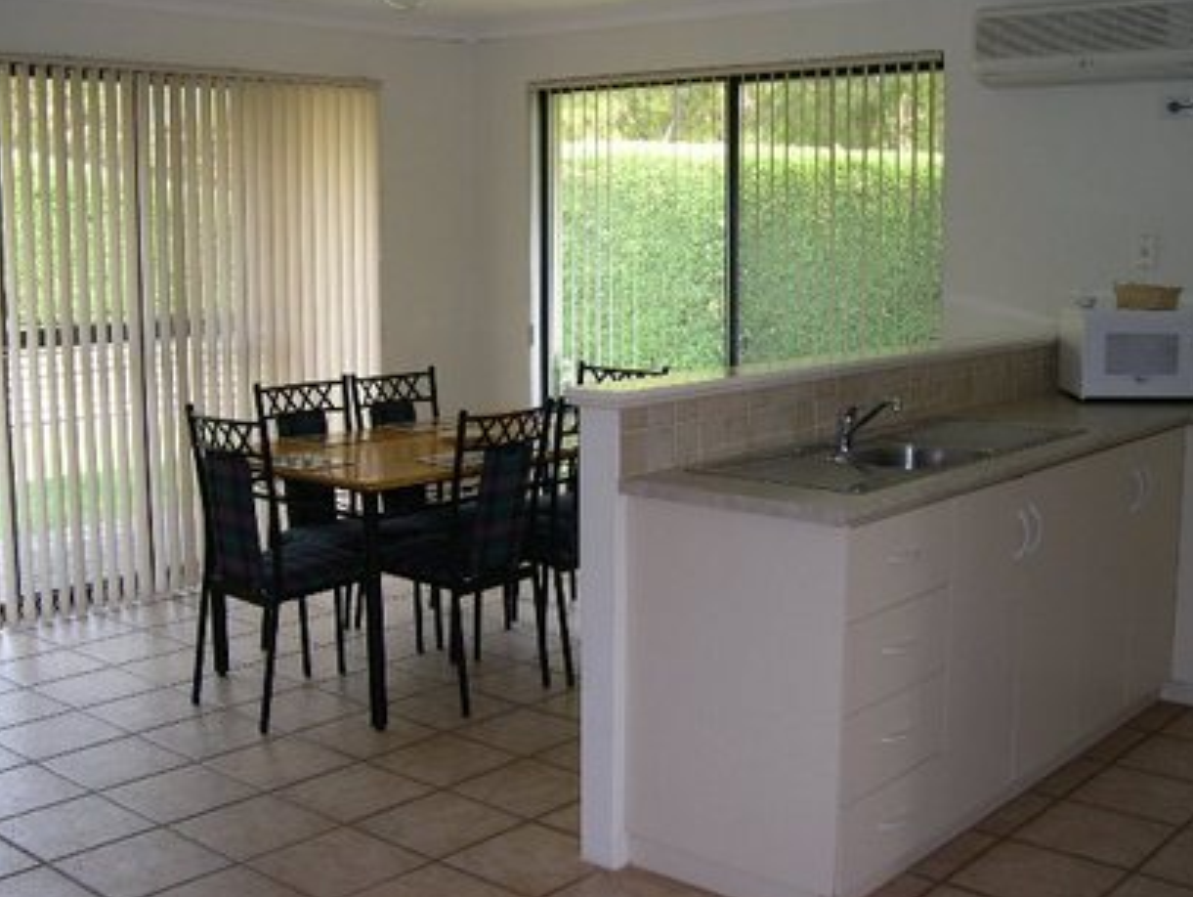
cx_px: 604
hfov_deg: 44.8
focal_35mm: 42
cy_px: 428
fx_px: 1449
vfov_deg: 34.4
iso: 100
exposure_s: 1/55.3
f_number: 2.8
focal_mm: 8
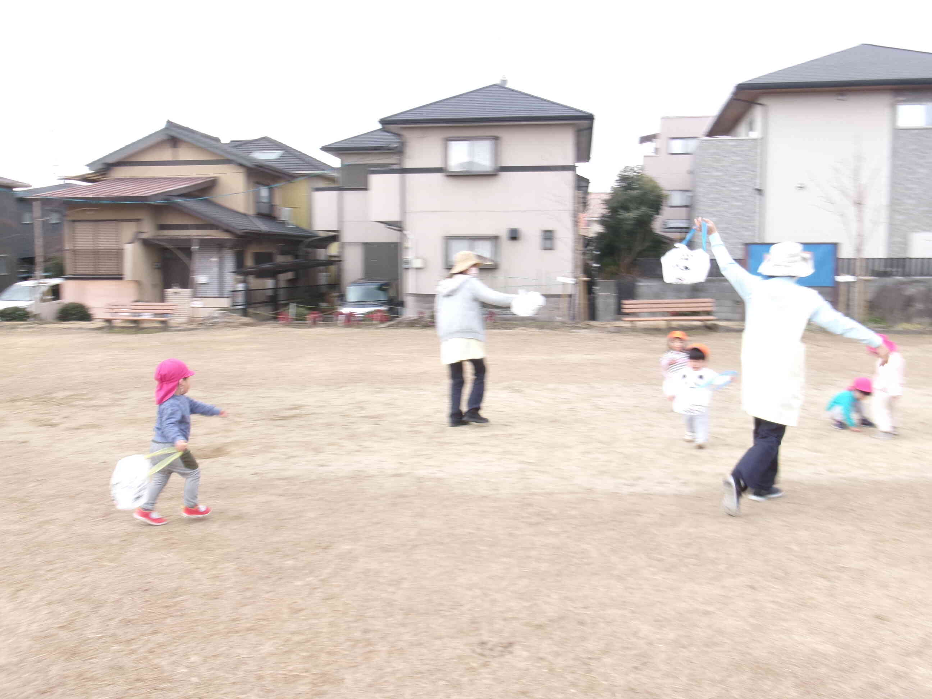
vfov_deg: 39.7
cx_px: 466
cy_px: 350
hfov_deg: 51.4
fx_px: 969
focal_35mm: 36
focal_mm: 6.4
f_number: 4.5
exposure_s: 1/60
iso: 100
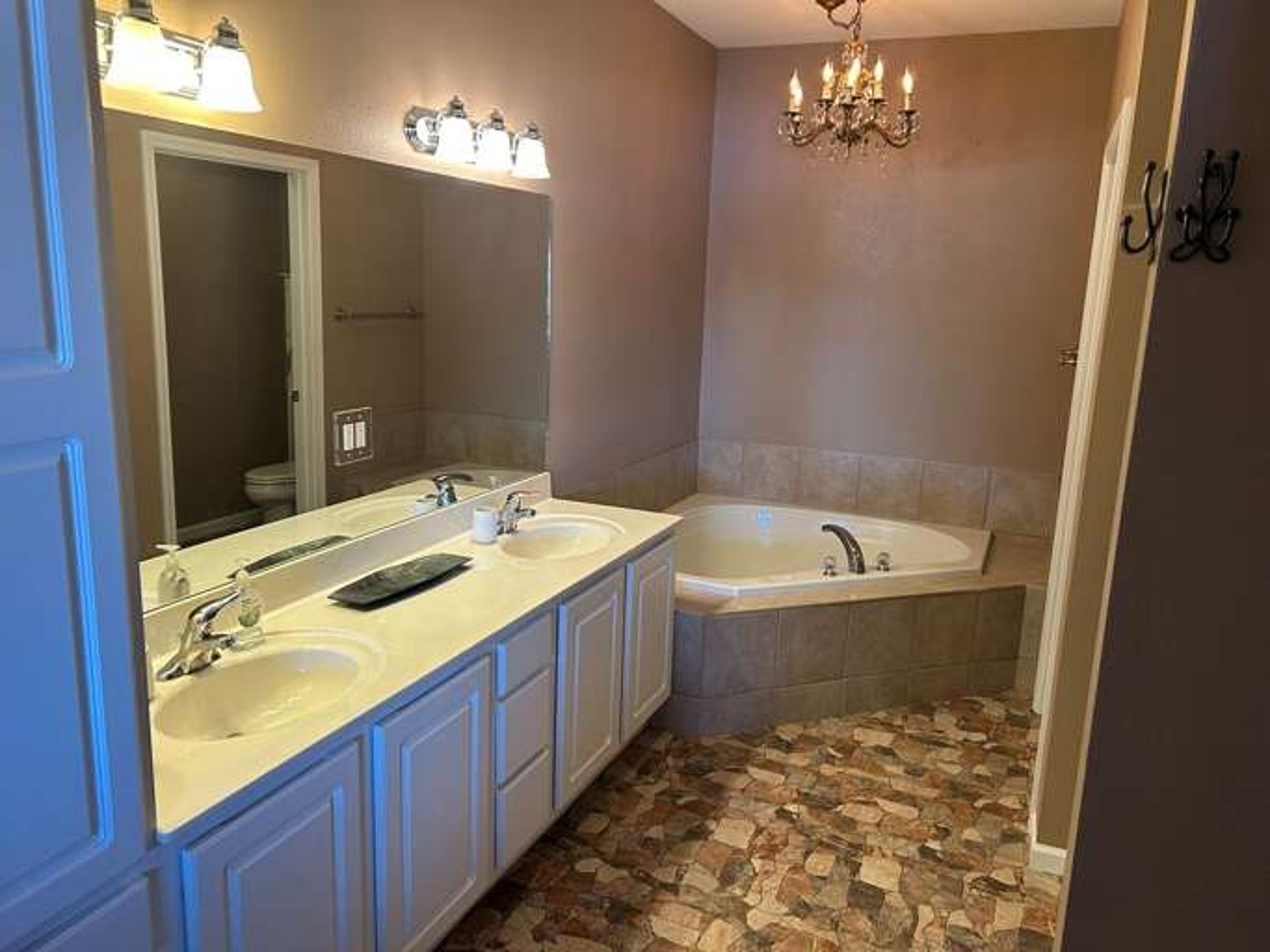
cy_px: 476
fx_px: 954
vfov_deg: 53.0
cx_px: 635
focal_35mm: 26
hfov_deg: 67.3
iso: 125
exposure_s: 1/60
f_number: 1.5
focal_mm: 5.7
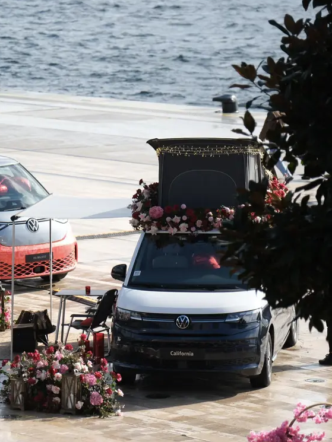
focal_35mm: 228
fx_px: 2915
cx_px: 36
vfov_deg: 8.7
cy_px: 214
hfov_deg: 6.5
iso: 1000
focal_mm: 98.2
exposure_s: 1/7000
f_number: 2.8
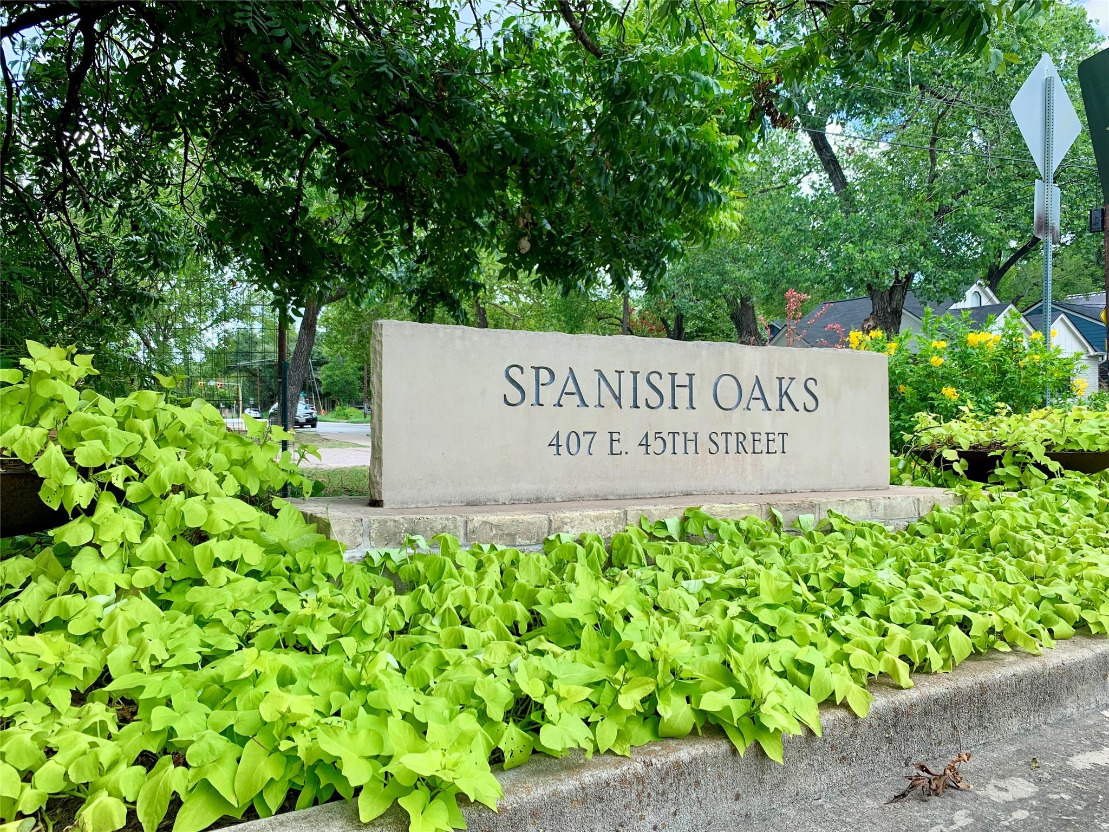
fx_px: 833
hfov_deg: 67.3
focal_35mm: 26
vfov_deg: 53.1
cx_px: 554
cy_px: 416
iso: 25
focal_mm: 4.25
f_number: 1.8
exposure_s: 1/490
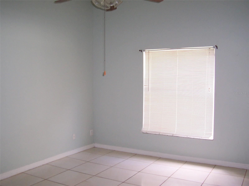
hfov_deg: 50.1
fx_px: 266
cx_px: 124
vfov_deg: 38.7
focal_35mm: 37
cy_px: 93
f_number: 2.8
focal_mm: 5.6
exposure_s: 1/30
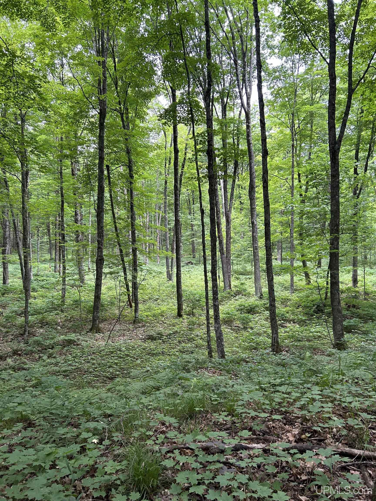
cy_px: 250
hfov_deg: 53.1
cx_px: 188
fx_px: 377
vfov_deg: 67.3
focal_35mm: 26
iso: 125
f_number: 1.5
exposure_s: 1/106
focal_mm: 5.7
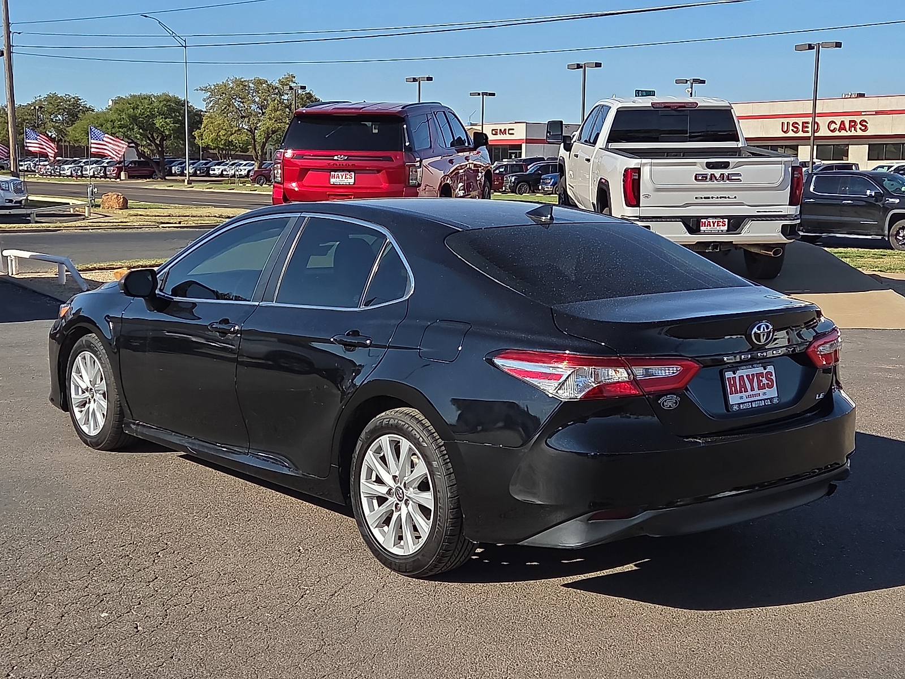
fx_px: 1255
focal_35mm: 48
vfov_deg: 30.3
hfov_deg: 39.7
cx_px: 452
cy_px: 340
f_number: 1.8
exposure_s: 1/1667
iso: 25
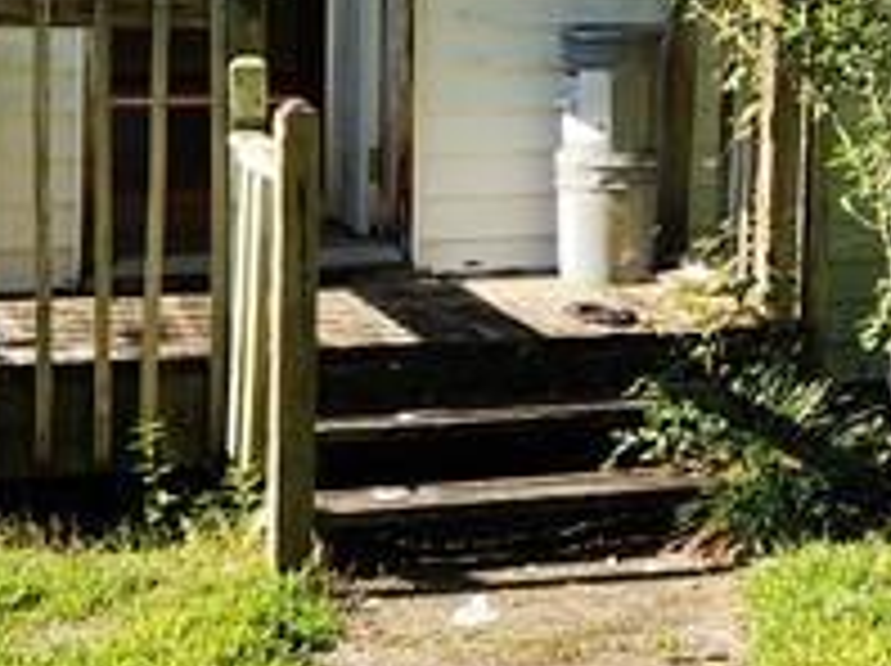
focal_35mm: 119
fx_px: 3059
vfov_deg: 12.2
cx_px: 1089
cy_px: -99
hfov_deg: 15.9
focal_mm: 5.4
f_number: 1.8
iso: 20
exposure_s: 1/688
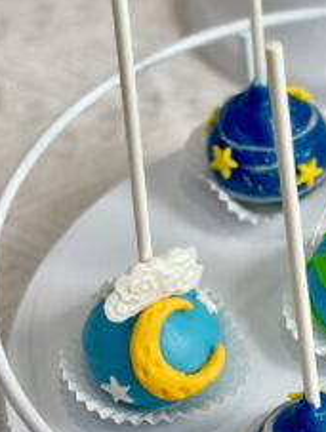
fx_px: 1878
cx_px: 370
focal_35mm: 150
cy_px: 231
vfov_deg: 13.1
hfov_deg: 9.8
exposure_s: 1/100
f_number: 2.2
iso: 50
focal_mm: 7.5
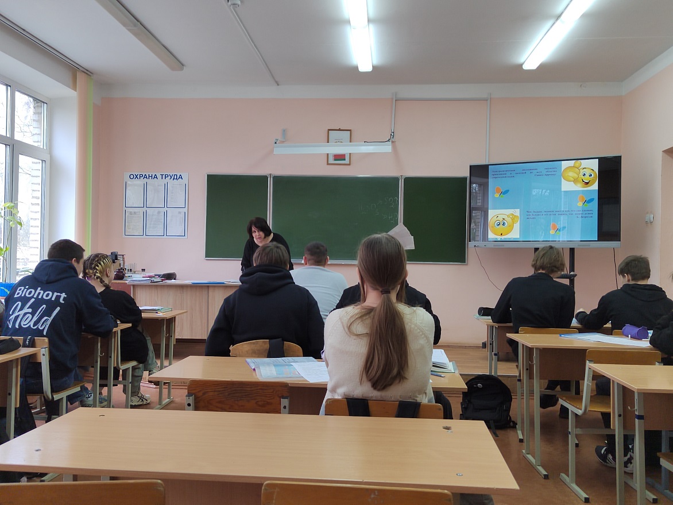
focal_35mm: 31
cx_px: 336
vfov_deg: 45.4
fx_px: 603
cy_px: 252
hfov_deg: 58.4
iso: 503
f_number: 1.9
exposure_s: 1/100
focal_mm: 5.52
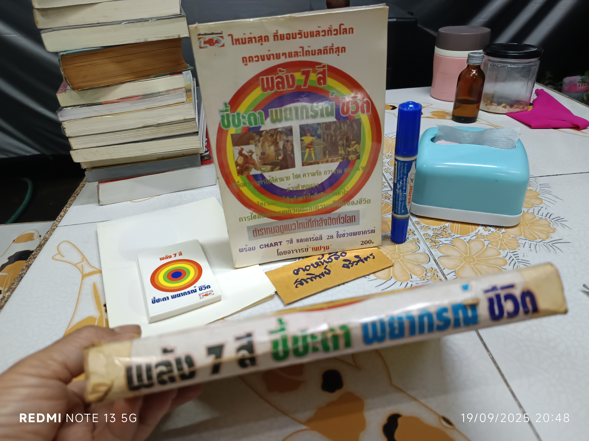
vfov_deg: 56.8
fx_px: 408
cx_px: 294
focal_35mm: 24
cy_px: 220
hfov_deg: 71.6
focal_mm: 5.31
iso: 1076
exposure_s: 1/33.3
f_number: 1.7
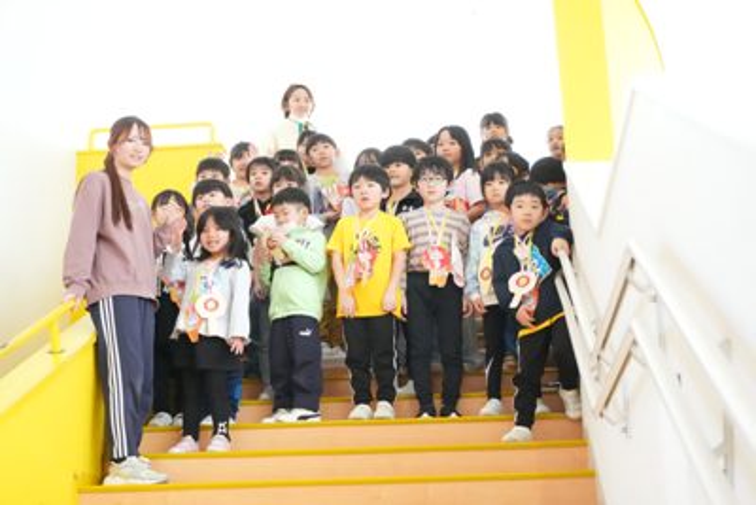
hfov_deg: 33.4
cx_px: 378
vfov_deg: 22.6
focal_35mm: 60
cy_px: 252
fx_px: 1260
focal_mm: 40
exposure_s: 1/756
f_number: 5.6
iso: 10000
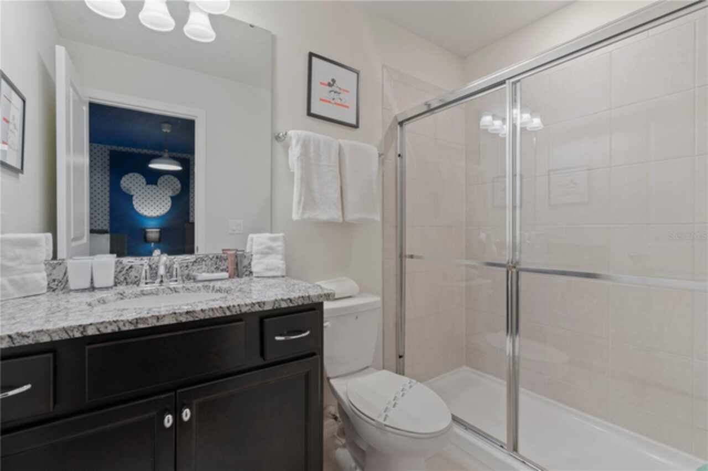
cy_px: 236
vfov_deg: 73.7
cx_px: 354
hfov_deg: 96.8
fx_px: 314
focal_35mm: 16
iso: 500
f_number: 8
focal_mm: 16
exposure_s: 1/2.5
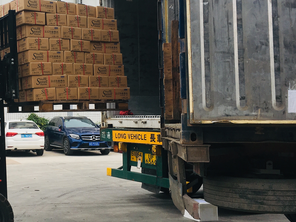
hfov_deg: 34.8
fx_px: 453
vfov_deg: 27.4
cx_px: 52
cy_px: 84
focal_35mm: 53
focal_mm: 4.15
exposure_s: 1/308
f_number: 2.2
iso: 25
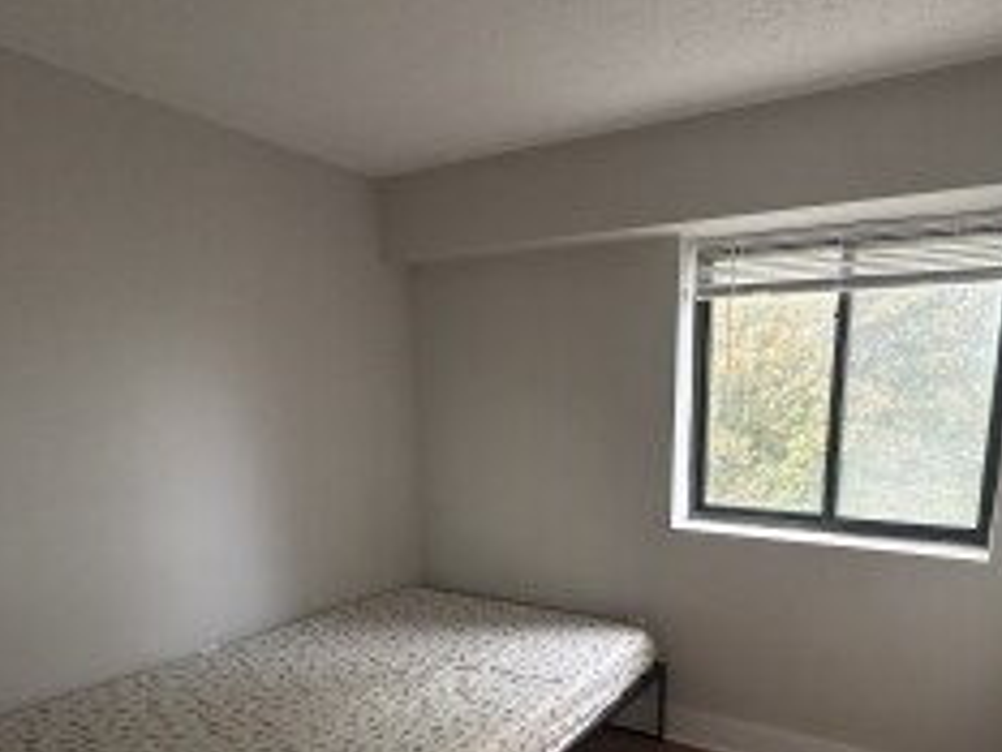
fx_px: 695
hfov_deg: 70.7
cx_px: 606
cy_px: 537
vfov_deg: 54.9
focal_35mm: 24
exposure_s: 1/99
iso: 250
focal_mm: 2.22
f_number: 2.2
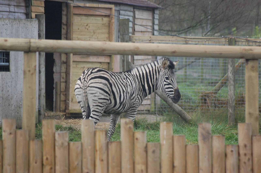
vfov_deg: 4.6
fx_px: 2173
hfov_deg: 6.9
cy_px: 86
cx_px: 130
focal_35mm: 300
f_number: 5.6
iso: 800
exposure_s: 1/200
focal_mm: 200
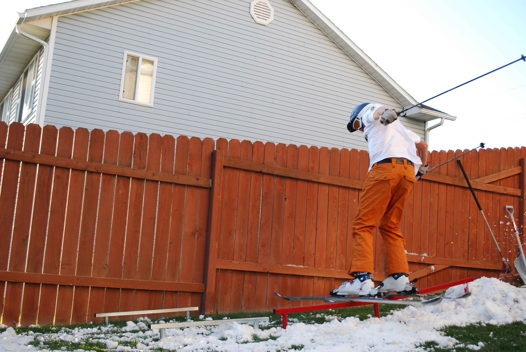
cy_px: 176
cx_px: 263
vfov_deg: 32.0
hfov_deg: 46.3
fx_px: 614
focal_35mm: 42
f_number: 4.5
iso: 800
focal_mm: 28
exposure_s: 1/500
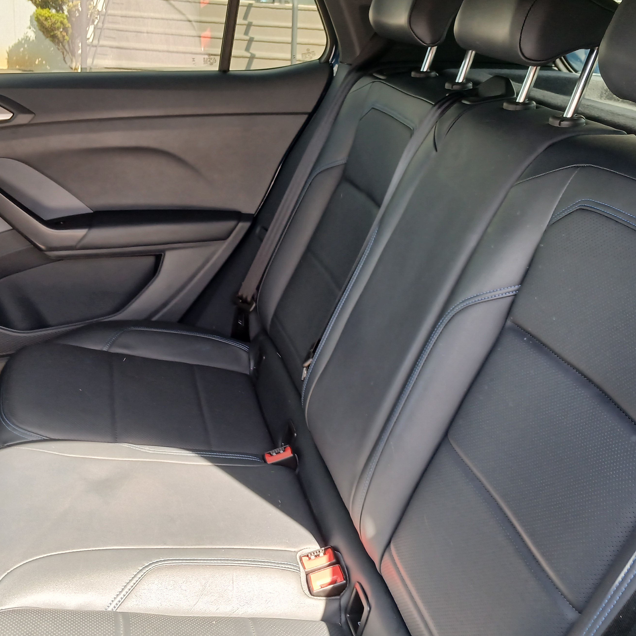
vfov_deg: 45.9
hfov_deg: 46.0
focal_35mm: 36
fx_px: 748
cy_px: 271
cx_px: 329
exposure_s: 1/60
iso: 80
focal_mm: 3.98
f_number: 1.8
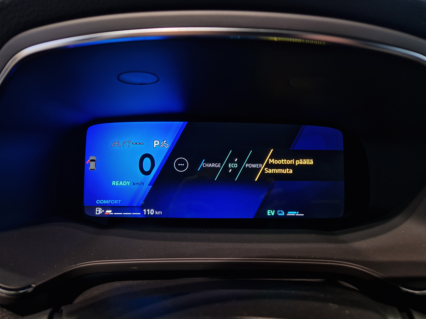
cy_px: 164
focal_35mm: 24
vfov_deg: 56.8
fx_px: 295
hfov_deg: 71.6
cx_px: 211
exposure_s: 1/50
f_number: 1.8
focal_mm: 5.4
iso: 80
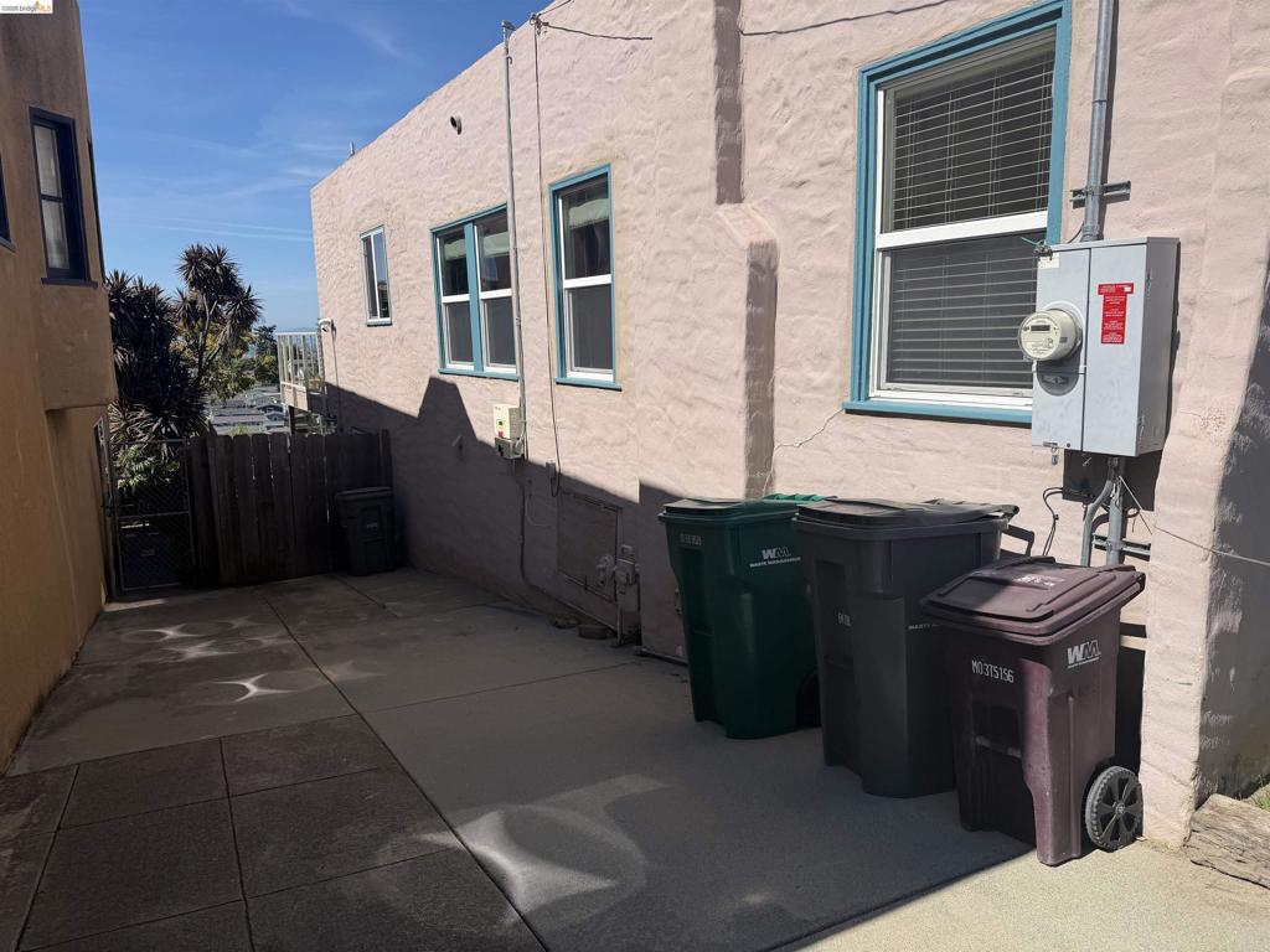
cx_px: 635
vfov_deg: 56.8
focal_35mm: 24
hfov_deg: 71.6
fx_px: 881
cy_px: 476
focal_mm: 6.76
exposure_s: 1/6711
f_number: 1.78
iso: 80
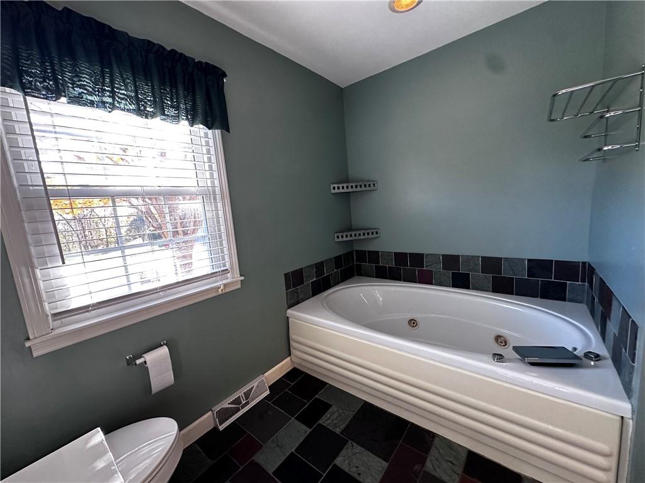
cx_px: 322
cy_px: 242
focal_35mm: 14
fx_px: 261
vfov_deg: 85.7
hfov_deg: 102.1
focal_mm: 2.22
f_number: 2.2
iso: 320
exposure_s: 1/60
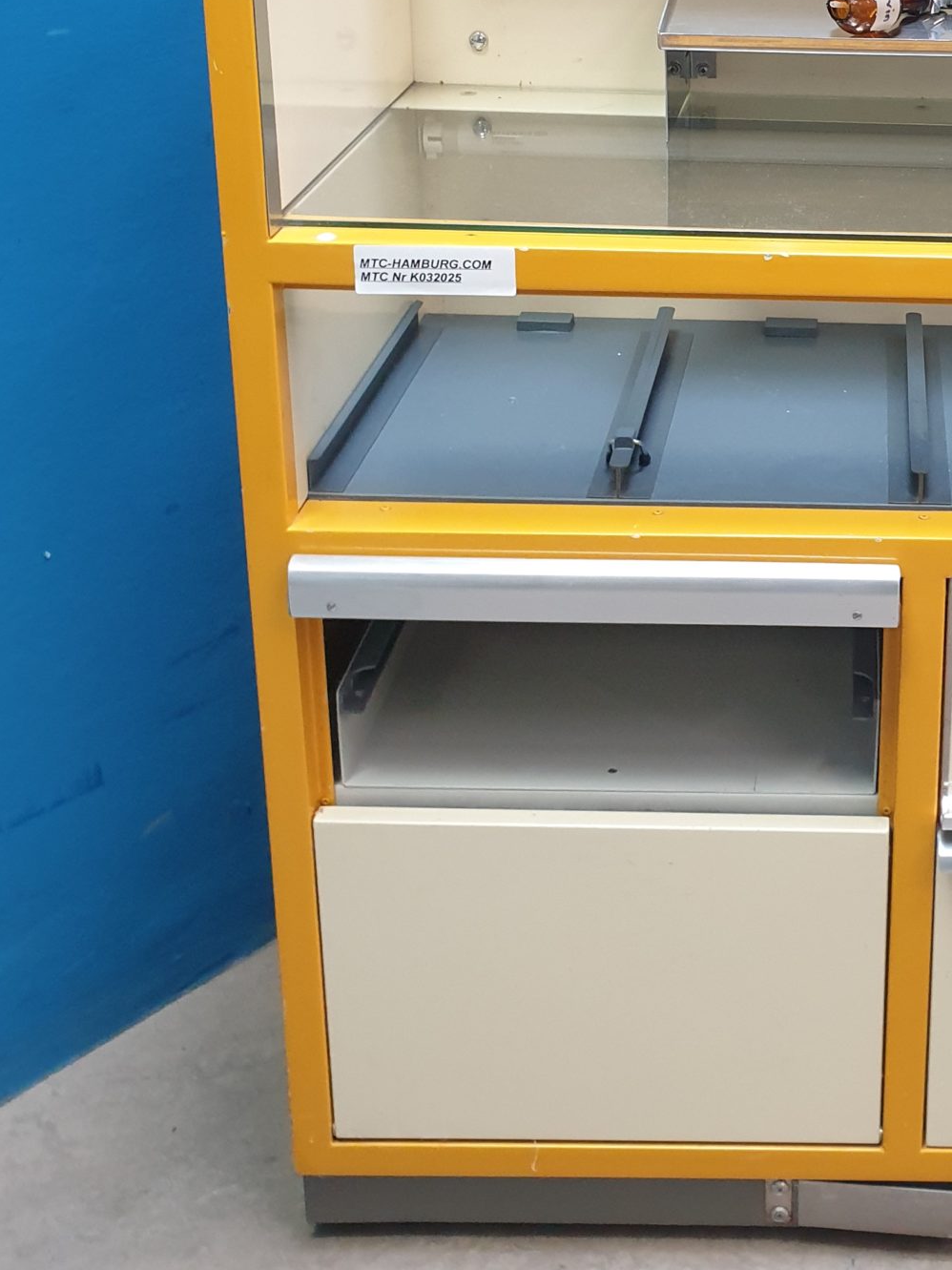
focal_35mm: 50
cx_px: 899
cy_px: 201
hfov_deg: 27.8
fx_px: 1834
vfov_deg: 36.5
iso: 320
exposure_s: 1/33
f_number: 2.4
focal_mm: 4.3
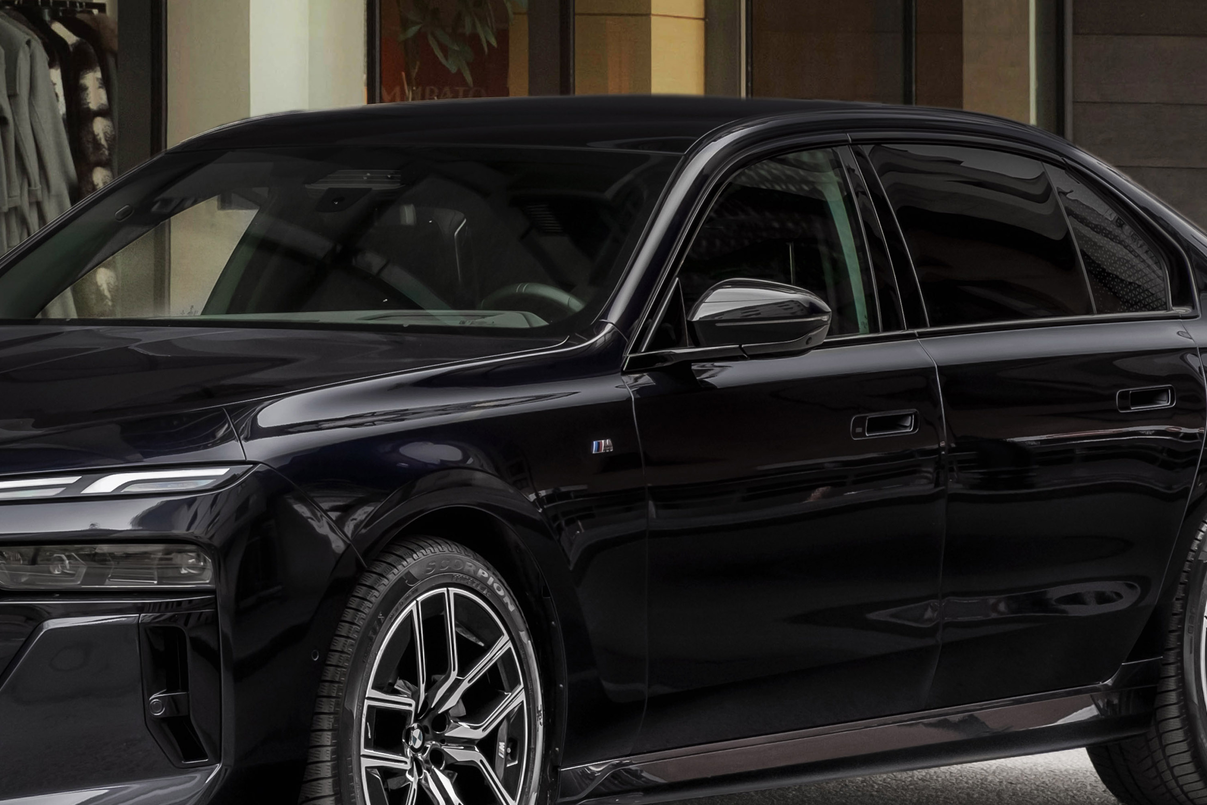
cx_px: 405
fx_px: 5800
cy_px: 251
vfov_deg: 7.9
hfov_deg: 11.9
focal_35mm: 173
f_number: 6.4
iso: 500
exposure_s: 1/50
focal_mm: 55
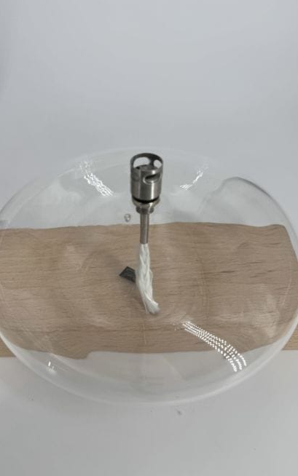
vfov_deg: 70.4
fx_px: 338
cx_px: 135
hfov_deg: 47.6
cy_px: 242
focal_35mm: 26
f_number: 1.78
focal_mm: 6.76
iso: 80
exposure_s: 1/1637
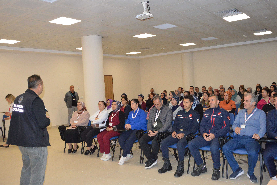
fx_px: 250
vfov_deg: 40.5
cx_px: 142
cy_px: 94
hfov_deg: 57.9
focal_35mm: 33
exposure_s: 1/100
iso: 1600
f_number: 5.6
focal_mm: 21
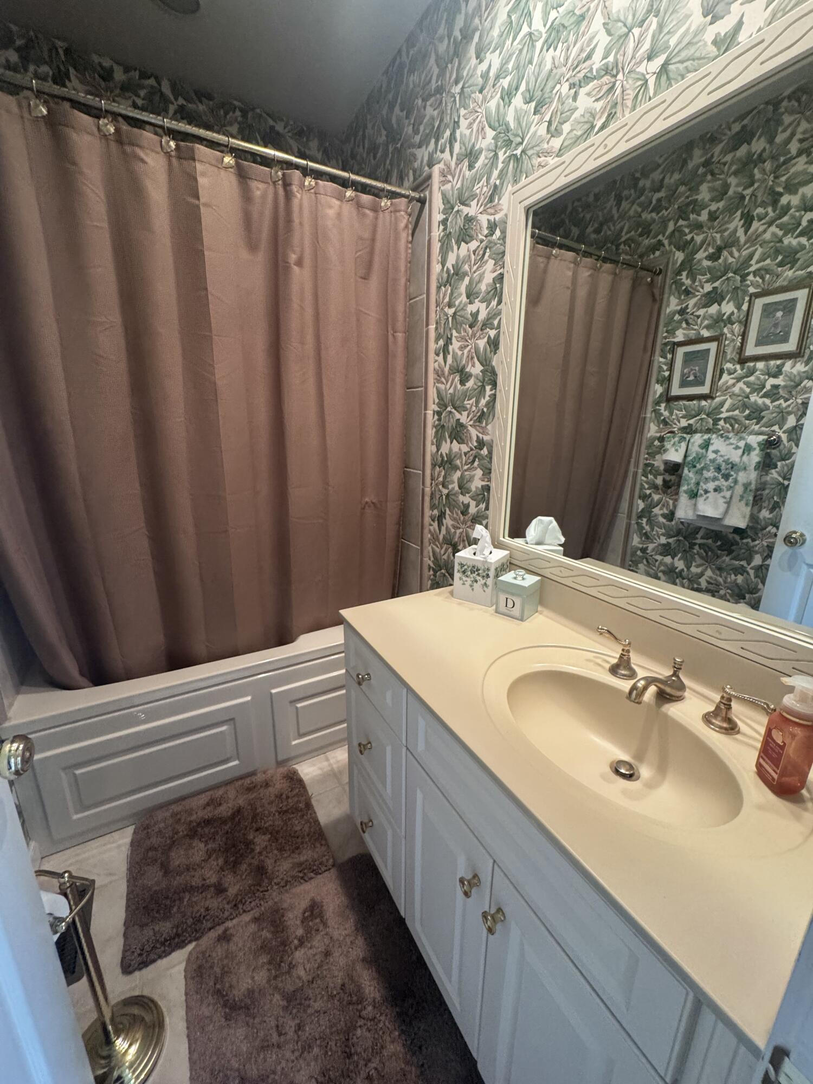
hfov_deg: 85.7
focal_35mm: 14
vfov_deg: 102.1
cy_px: 542
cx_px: 406
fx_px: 438
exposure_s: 1/60
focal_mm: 2.22
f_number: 2.2
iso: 400
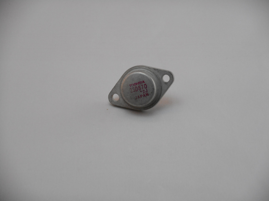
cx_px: 134
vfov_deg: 12.7
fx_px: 909
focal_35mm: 117
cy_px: 100
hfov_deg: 16.8
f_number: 5.9
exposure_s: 1/60
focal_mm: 20.9
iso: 450
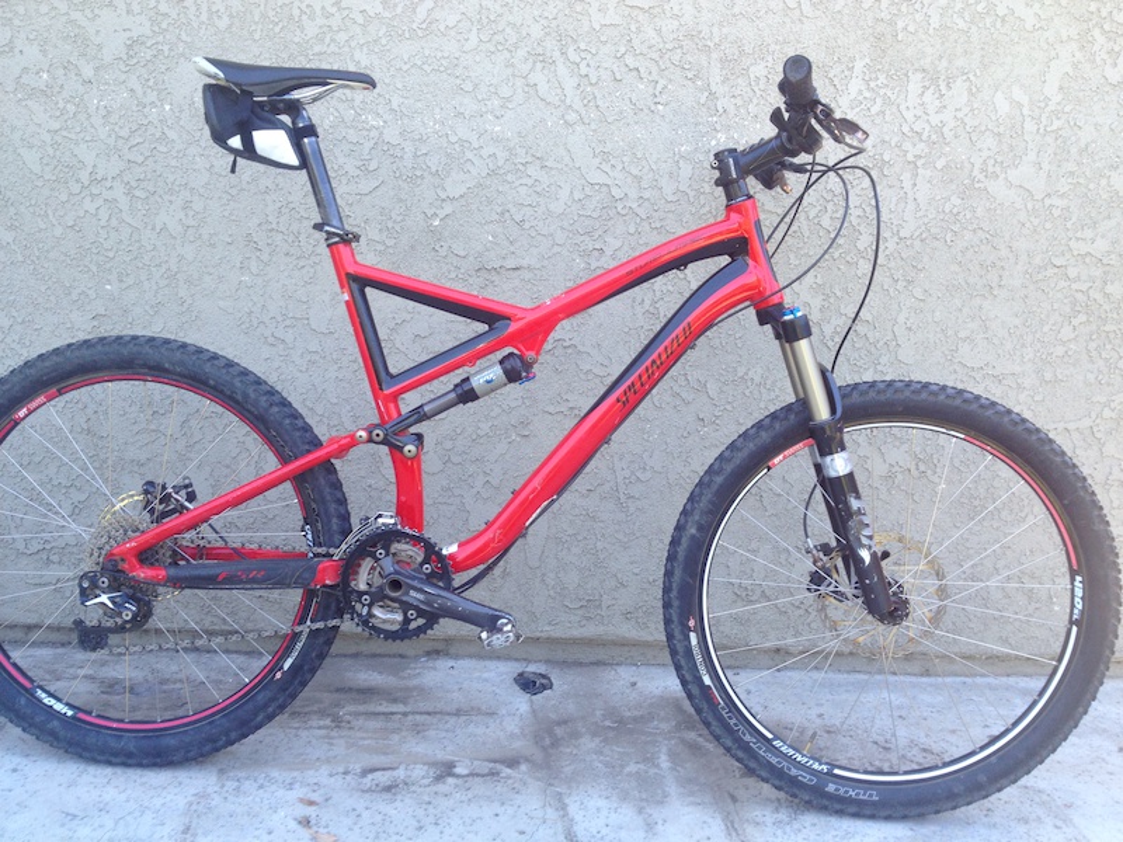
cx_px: 562
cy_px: 421
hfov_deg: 52.6
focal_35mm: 35
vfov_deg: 40.7
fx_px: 1135
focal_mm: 4.28
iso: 50
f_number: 2.4
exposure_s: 1/120
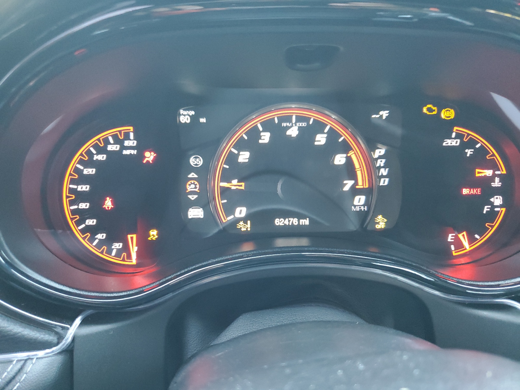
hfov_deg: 67.3
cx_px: 260
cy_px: 195
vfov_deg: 53.1
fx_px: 391
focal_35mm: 26
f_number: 1.5
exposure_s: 1/24
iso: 336
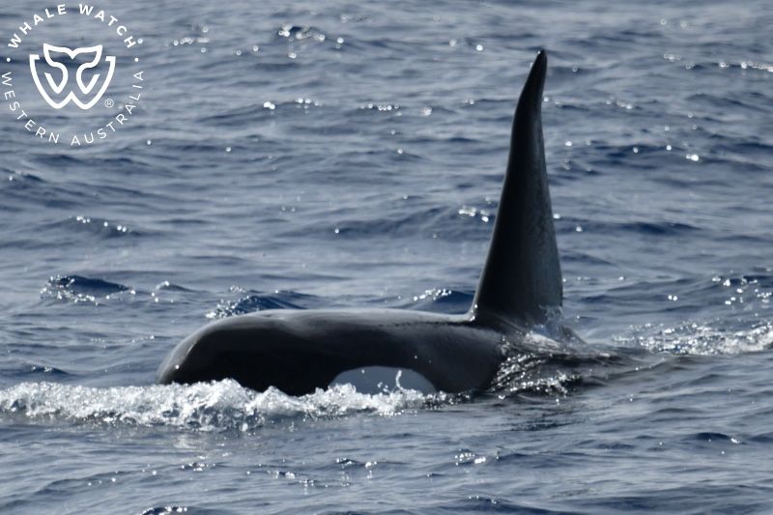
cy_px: 258
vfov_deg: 2.3
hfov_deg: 3.4
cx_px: 386
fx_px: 12880
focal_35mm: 600
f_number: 6.3
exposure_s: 1/8000
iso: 800
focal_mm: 600
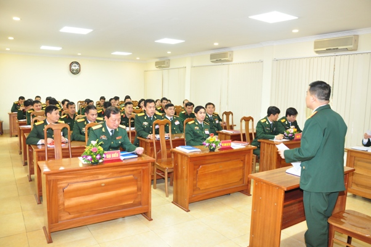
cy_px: 124
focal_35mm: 27
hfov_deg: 67.4
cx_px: 186
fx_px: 278
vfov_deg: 47.8
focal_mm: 18
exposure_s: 1/30
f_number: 5.6
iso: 800
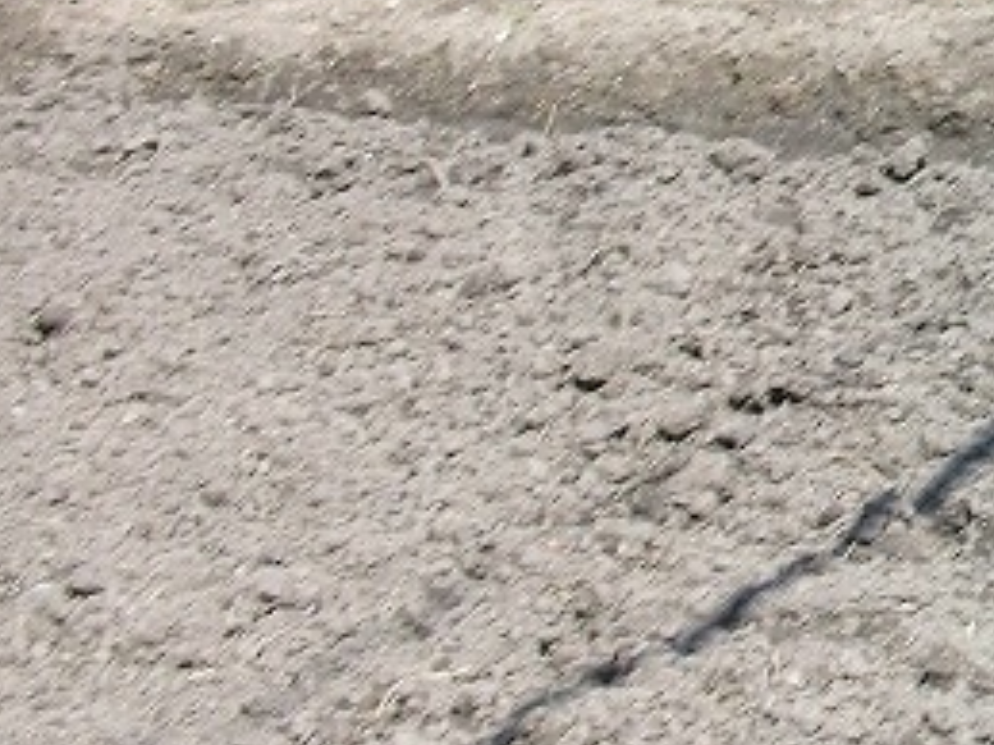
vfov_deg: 14.4
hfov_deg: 18.1
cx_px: 1293
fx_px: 2899
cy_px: 15
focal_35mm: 101
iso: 80
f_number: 5.5
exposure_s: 1/242
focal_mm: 5.7
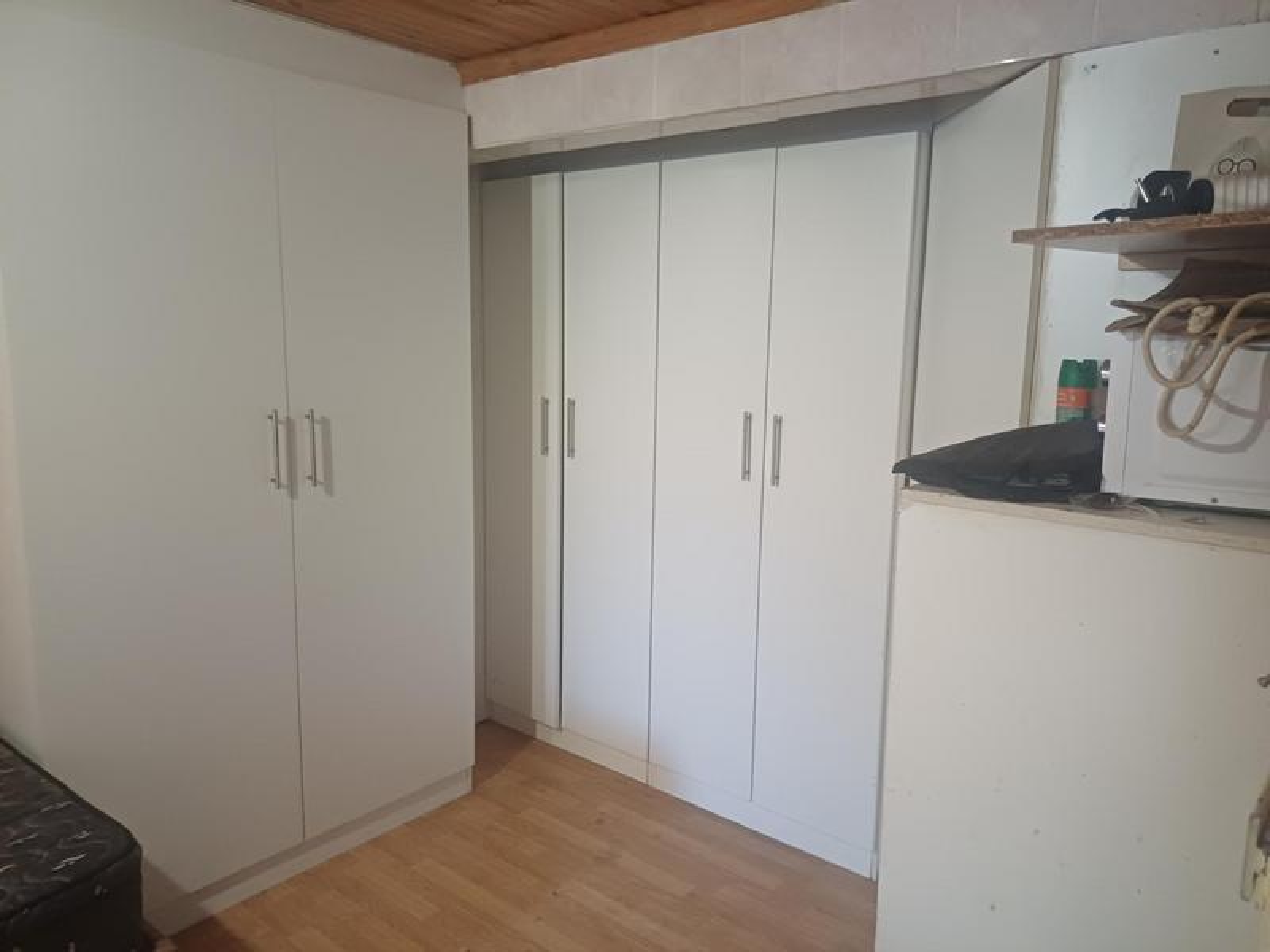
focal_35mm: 25
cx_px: 635
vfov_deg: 54.9
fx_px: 917
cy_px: 476
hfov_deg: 69.4
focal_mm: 4.65
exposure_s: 1/20
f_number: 1.8
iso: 800
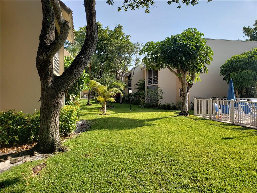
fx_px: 193
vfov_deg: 53.1
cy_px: 96
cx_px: 128
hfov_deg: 67.3
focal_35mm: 26
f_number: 2.4
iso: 50
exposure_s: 1/572
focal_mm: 4.3
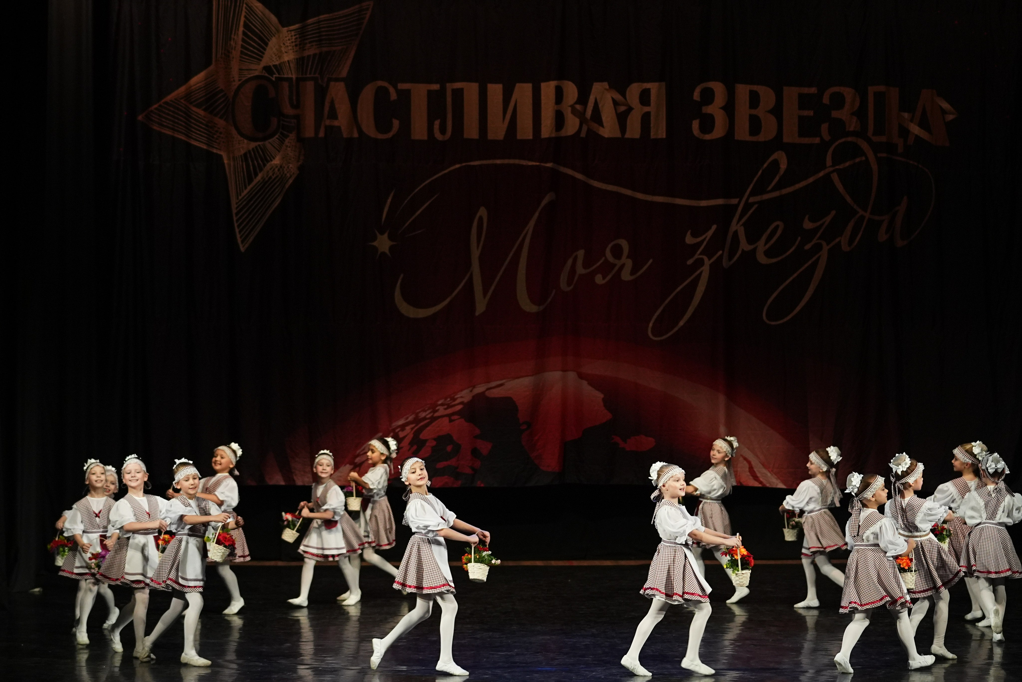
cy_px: 341
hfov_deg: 19.5
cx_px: 511
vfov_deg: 13.0
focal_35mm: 105
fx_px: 2981
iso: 2500
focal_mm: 70
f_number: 2.8
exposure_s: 1/400
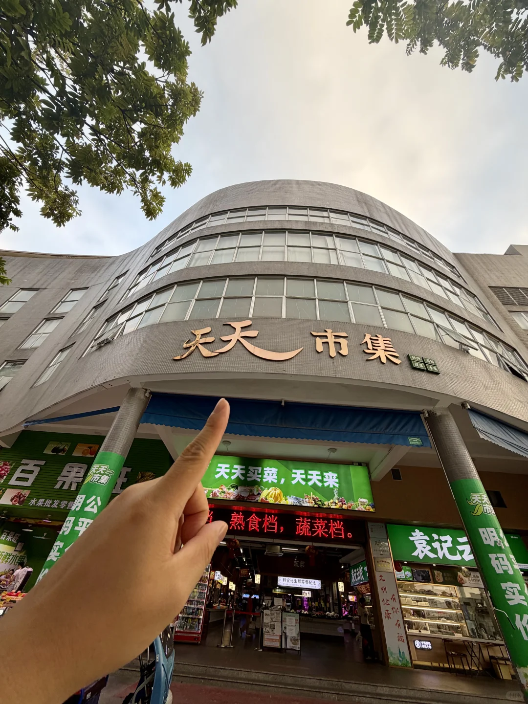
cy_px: 352
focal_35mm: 14
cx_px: 264
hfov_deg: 85.7
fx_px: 285
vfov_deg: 102.1
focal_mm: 2.22
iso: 40
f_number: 2.2
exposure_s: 1/155
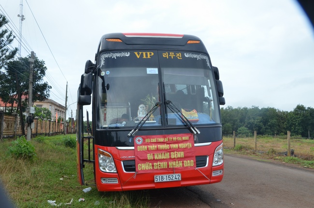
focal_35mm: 33
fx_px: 287
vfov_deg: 39.8
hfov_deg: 57.3
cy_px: 104
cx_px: 157
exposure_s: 1/640
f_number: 13
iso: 1000
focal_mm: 22
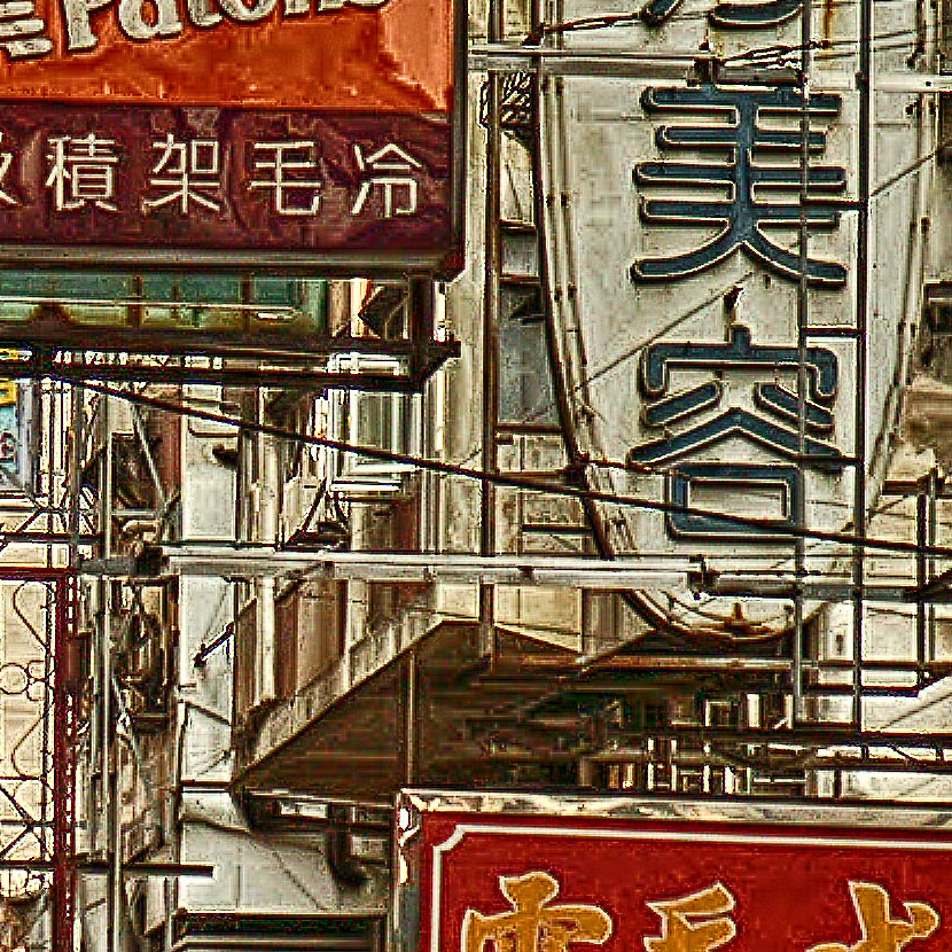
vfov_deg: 5.3
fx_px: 10237
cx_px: 159
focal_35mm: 329
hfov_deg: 5.3
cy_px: 768
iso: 200
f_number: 3.6
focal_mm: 28.23
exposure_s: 1/125
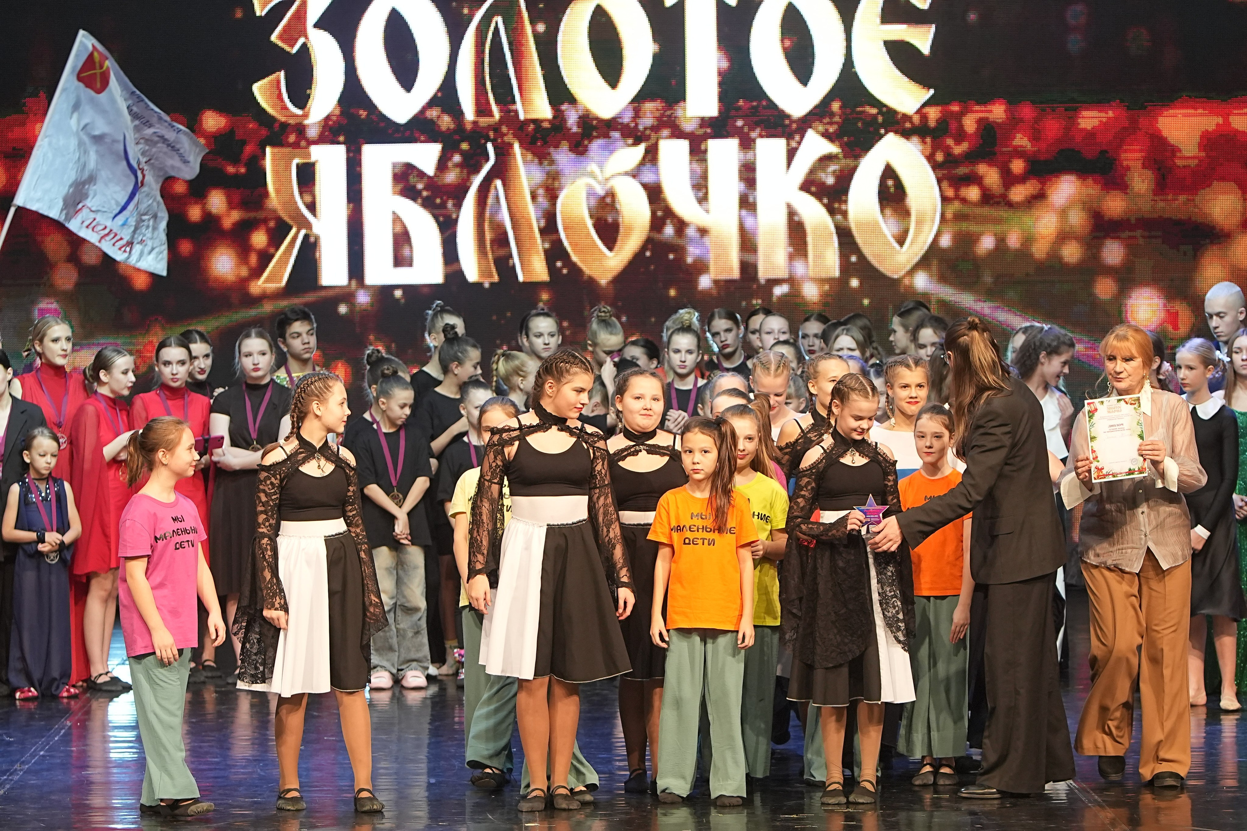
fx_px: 4919
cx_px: 624
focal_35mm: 142
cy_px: 416
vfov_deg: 9.7
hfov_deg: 14.4
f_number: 4
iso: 1600
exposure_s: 1/200
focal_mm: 95
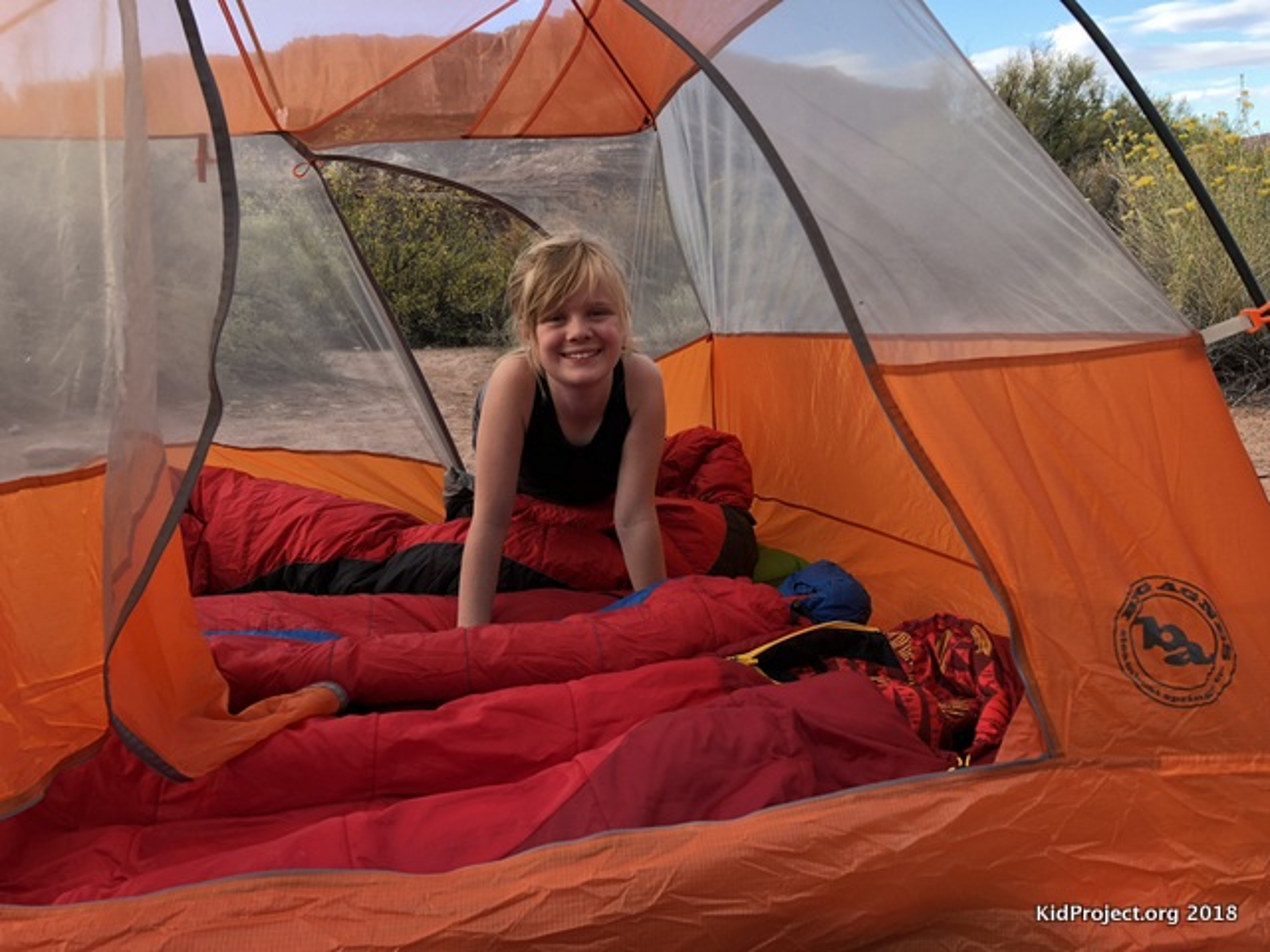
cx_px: 635
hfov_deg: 61.7
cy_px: 476
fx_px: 1064
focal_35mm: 29
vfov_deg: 48.2
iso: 25
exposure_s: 1/120
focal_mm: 3.99
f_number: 1.8
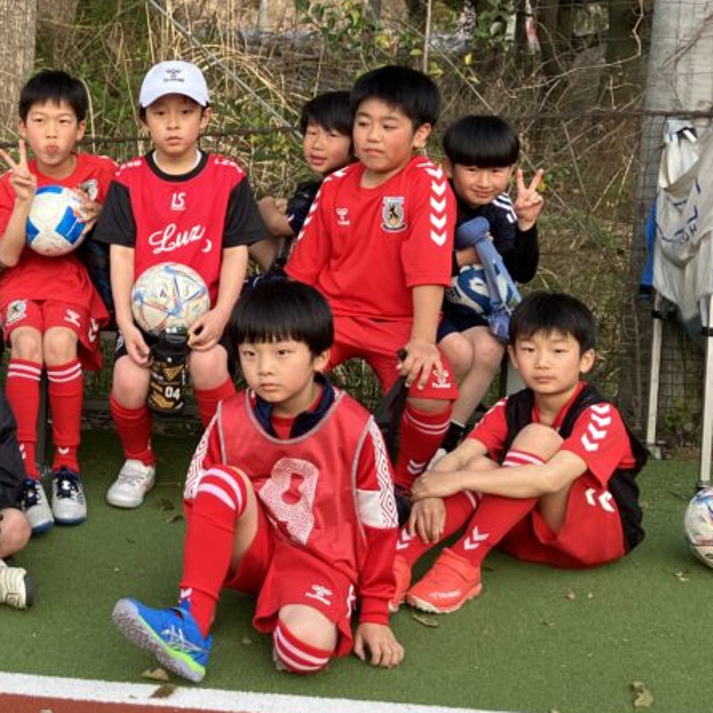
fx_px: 1328
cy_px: 216
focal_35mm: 57
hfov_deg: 28.2
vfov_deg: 29.8
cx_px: -6
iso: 25
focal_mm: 3.99
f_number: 1.8
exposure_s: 1/121
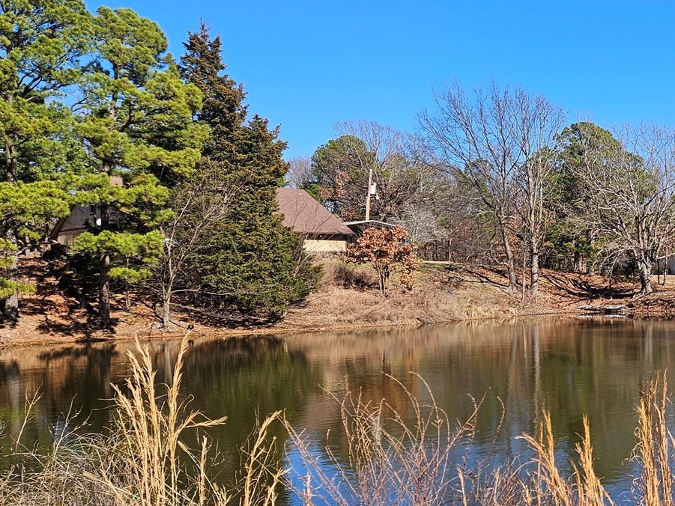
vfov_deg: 29.7
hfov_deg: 35.7
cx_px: 650
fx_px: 956
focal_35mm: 49
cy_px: 277
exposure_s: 1/1484
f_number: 1.8
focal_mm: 5.4
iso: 25
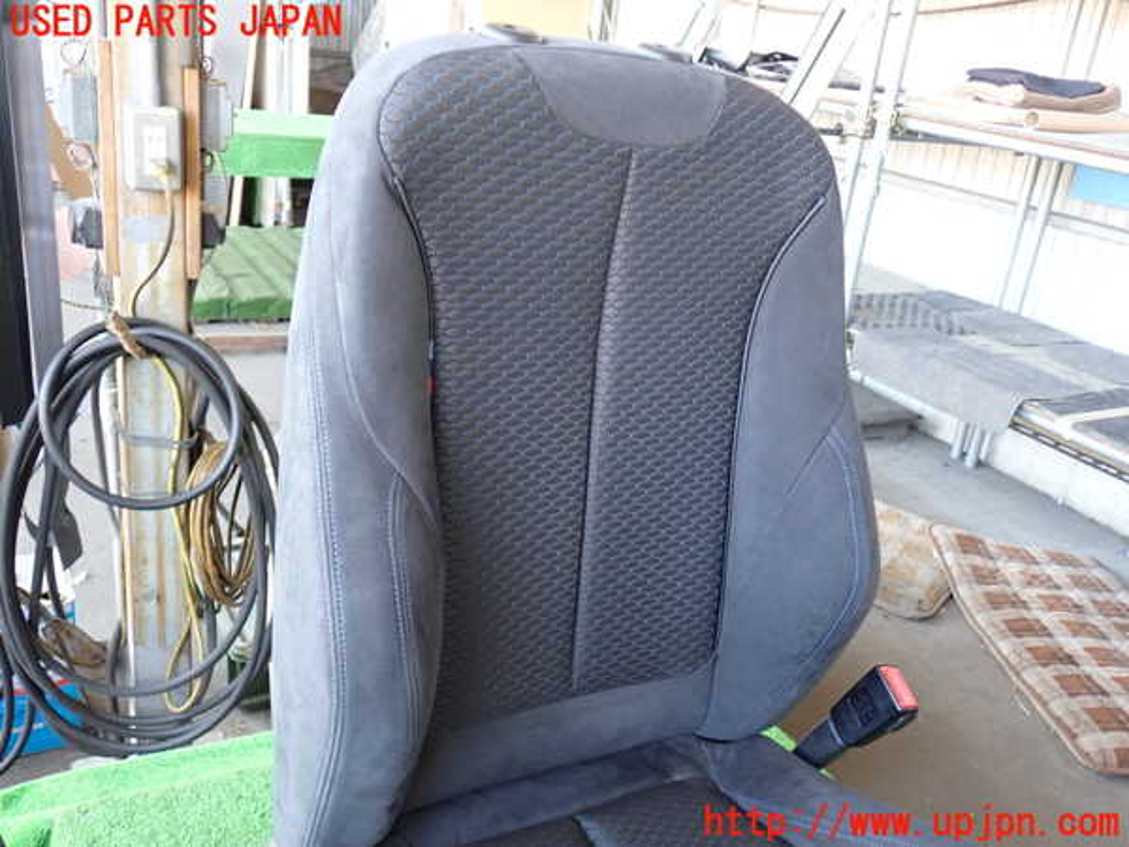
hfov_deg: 56.8
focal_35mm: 32
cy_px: 424
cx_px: 564
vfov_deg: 44.2
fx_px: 1044
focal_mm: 5.79
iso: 250
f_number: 2.4
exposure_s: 1/30
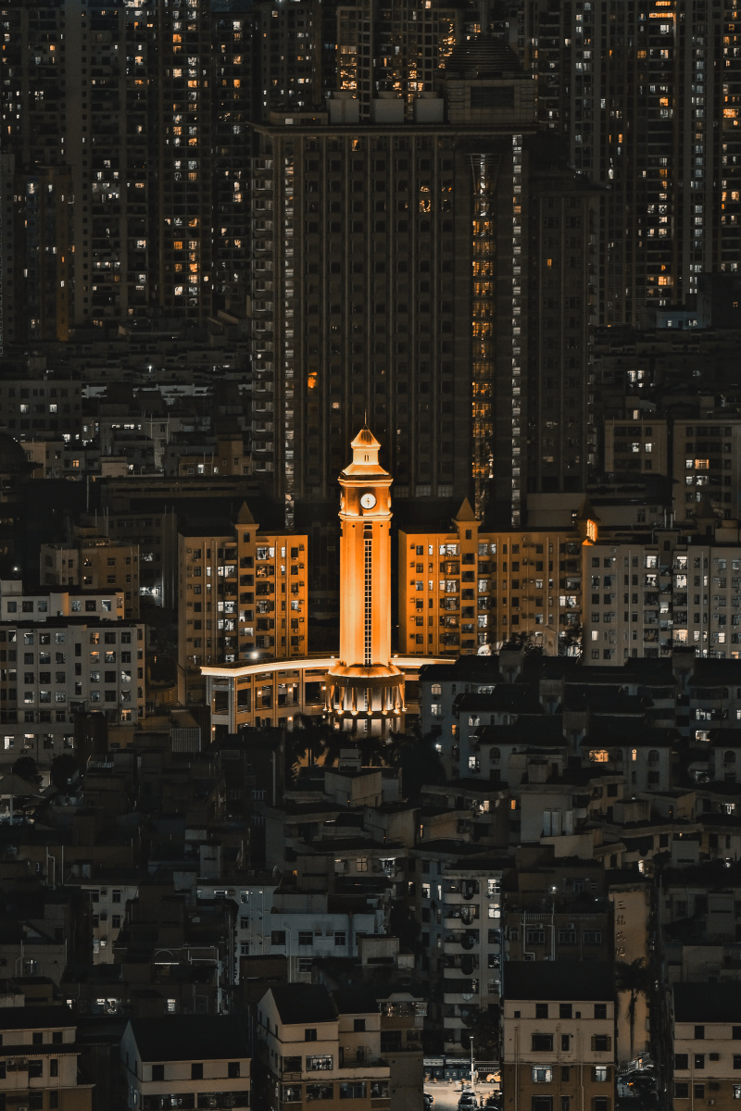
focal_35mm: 210
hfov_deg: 6.5
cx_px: 370
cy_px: 556
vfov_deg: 9.8
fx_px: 6483
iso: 640
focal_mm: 140
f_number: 2.8
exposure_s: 1/10
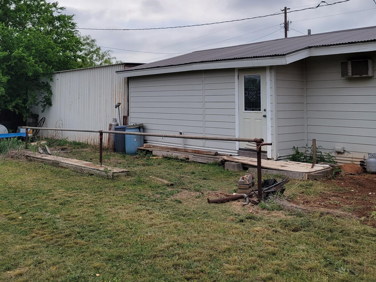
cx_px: 180
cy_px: 72
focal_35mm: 39
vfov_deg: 36.0
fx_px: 424
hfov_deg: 47.9
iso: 40
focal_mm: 5.4
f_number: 1.8
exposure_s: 1/2730
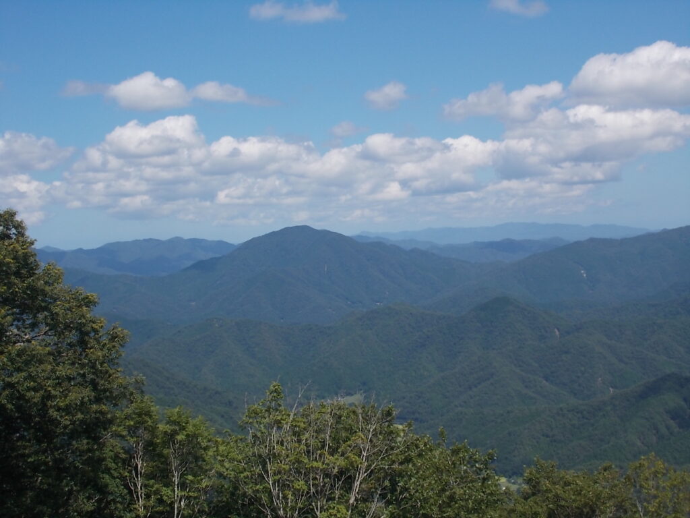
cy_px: 259
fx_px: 1156
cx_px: 345
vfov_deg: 25.2
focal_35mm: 58
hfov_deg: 33.2
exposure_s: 1/100
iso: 80
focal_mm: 10.3
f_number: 12.3
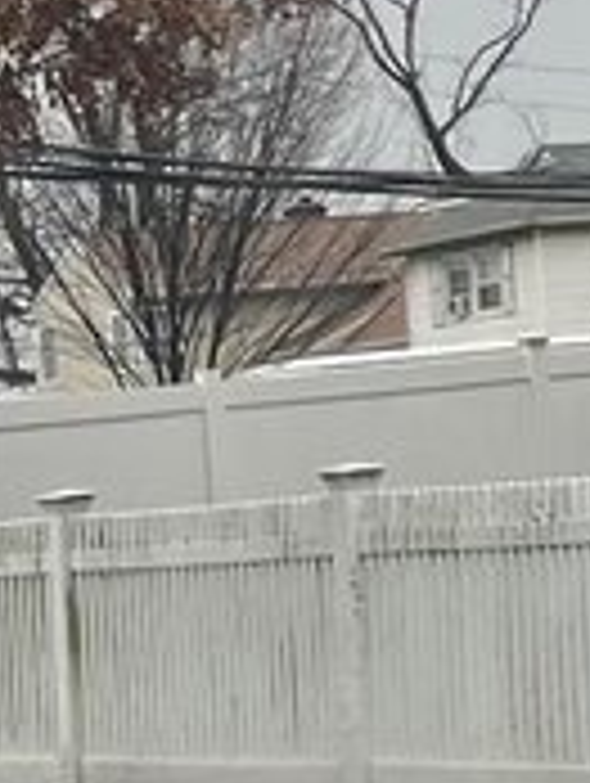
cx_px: 1423
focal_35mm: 179
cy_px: -248
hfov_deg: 7.7
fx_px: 4058
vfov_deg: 10.8
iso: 50
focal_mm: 5.1
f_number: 1.6
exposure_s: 1/334
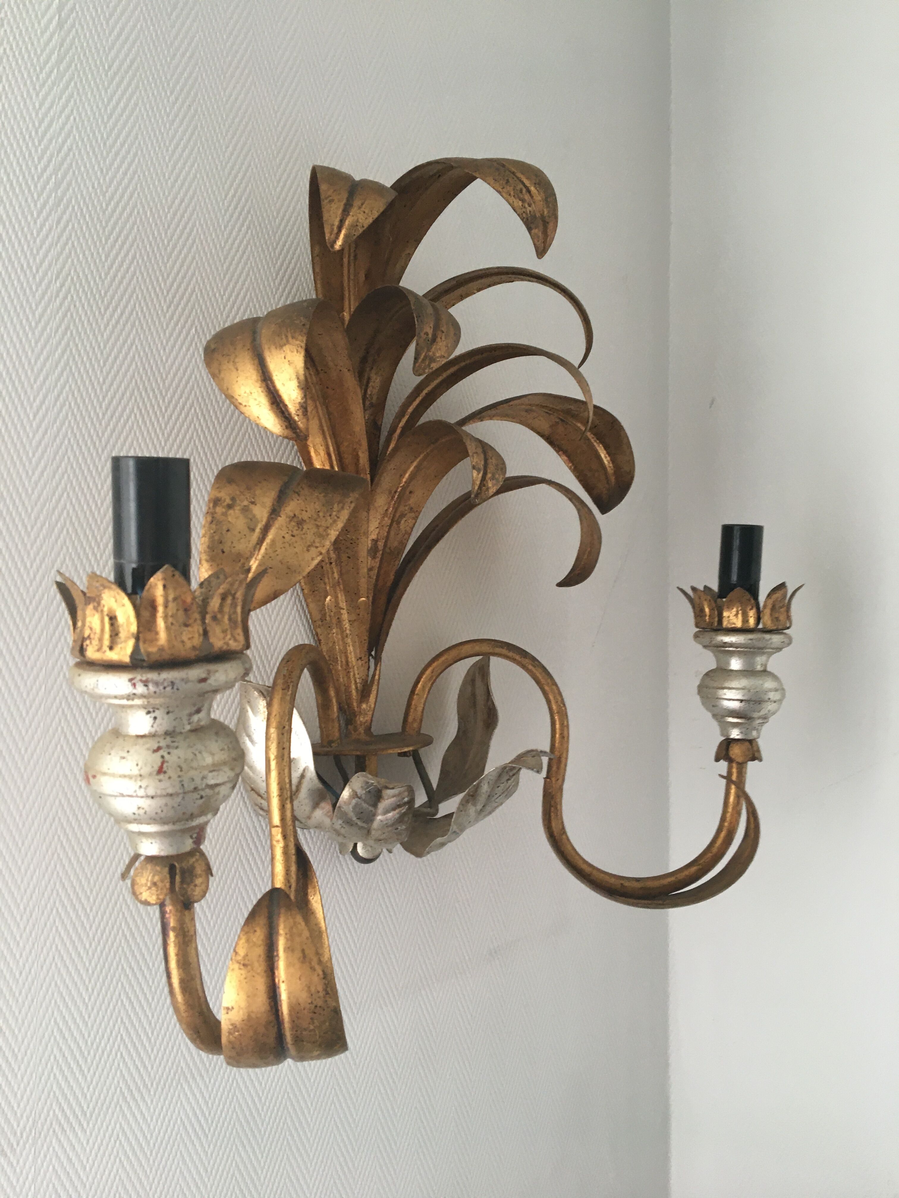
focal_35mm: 29
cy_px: 599
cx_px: 450
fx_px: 1004
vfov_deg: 61.7
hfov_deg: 48.2
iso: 100
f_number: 2.2
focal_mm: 4.15
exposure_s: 1/33
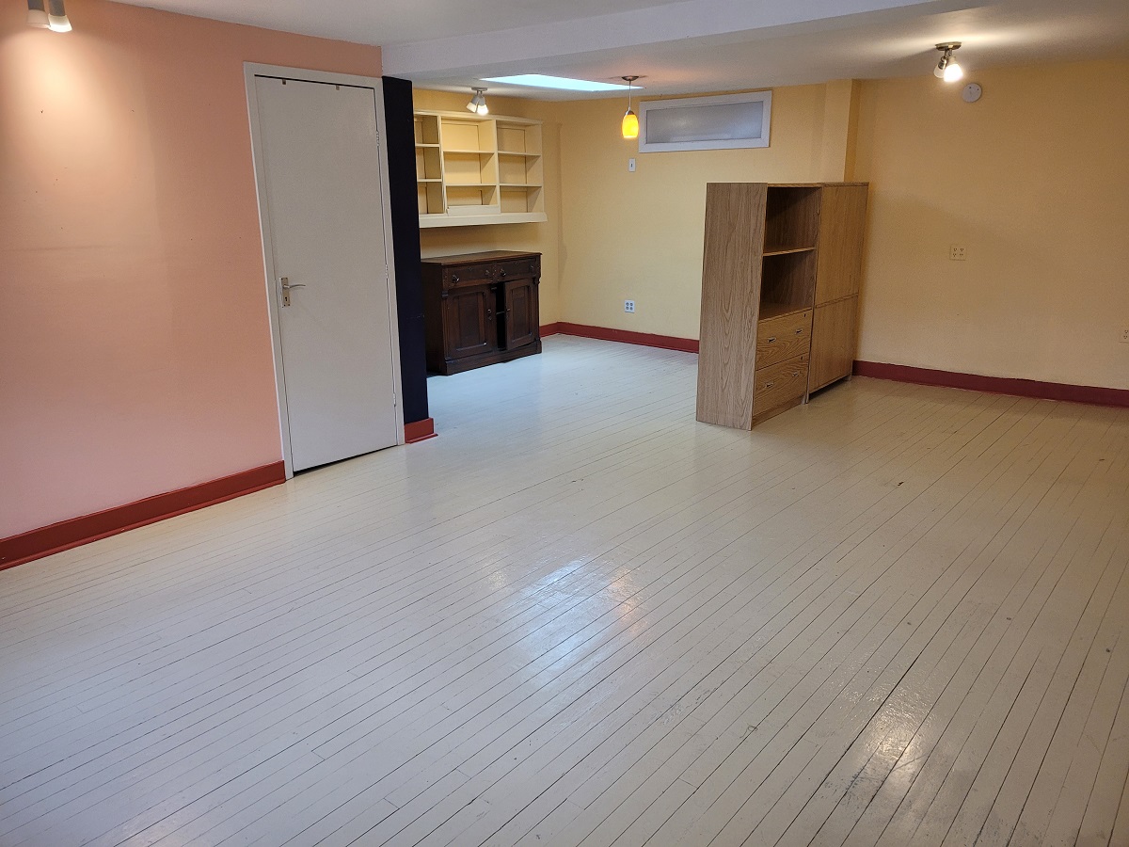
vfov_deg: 53.1
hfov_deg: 67.3
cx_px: 564
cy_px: 424
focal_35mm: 26
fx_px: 848
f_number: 1.8
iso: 250
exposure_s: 1/120
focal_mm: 5.4
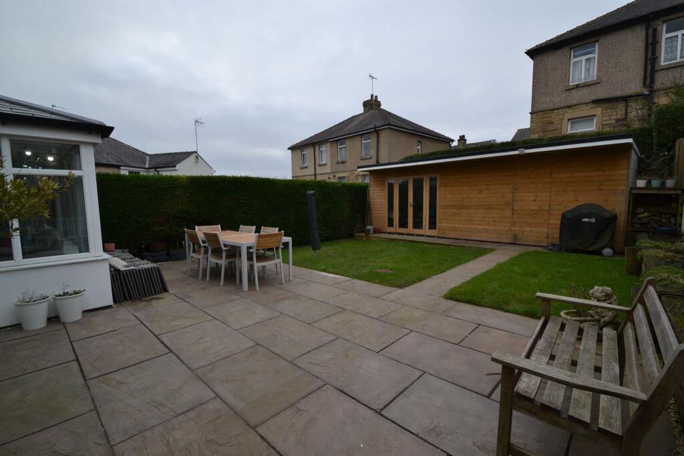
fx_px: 285
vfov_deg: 77.3
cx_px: 342
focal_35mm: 15
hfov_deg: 100.4
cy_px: 228
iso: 125
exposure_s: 1/125
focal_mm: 10
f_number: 5.6
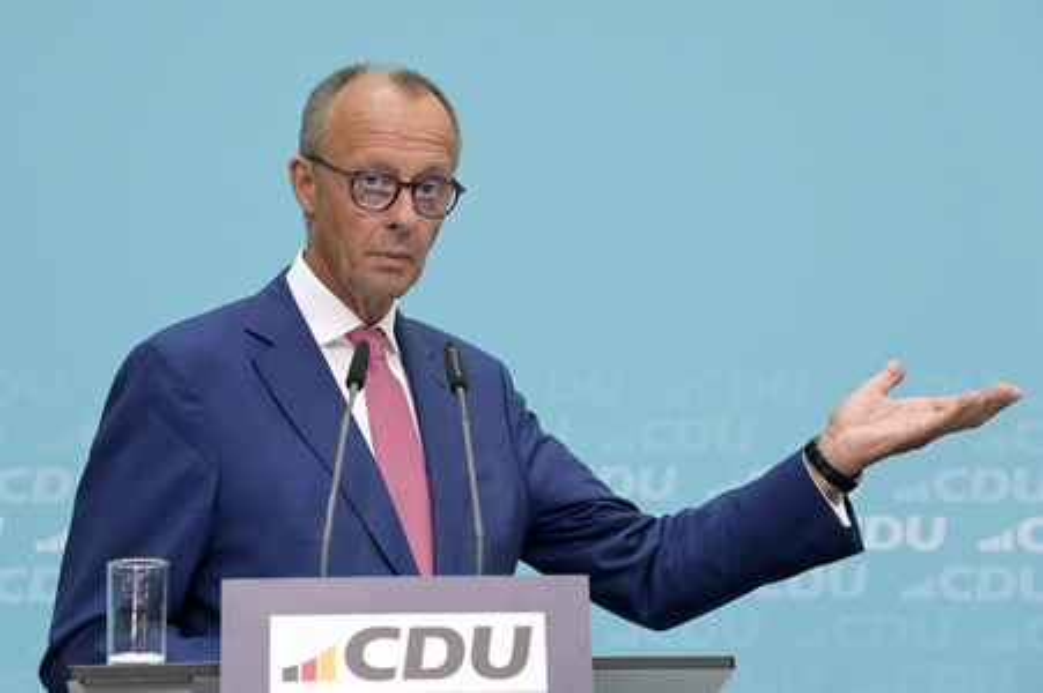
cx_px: 522
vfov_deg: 15.9
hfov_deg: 23.7
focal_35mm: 86
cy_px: 346
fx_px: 2490
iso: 5000
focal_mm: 86
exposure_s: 1/640
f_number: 5
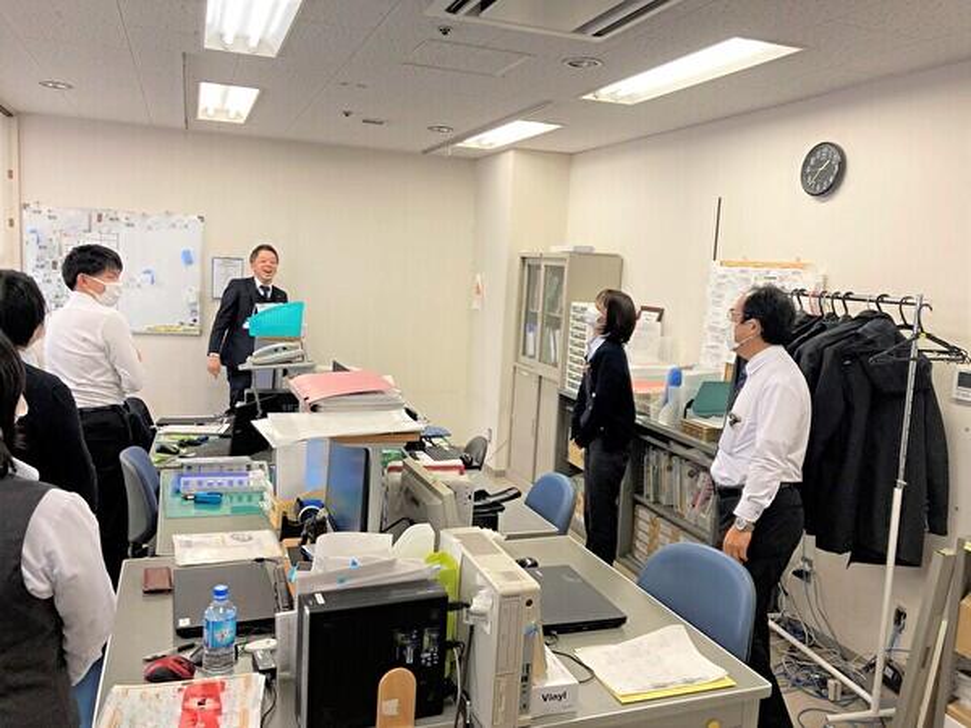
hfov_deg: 63.4
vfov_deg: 49.7
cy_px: 364
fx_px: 785
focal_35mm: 28
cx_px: 486
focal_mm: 3.99
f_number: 1.8
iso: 50
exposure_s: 1/60
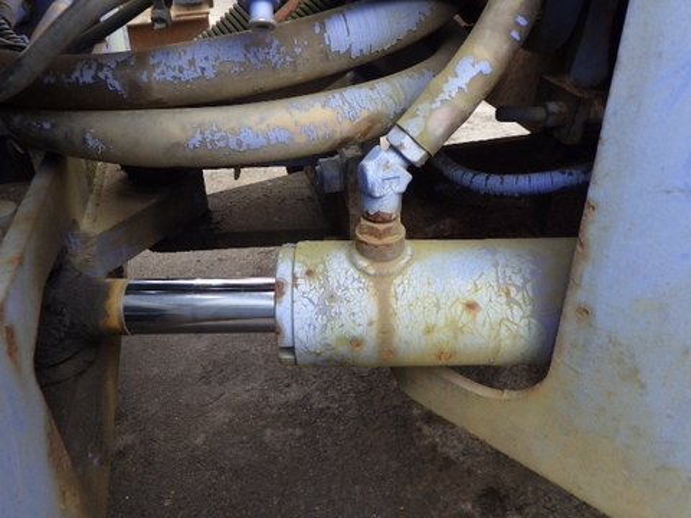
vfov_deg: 49.7
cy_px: 259
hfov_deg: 63.4
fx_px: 559
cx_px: 346
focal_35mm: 28
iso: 125
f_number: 3.5
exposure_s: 1/60
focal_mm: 5
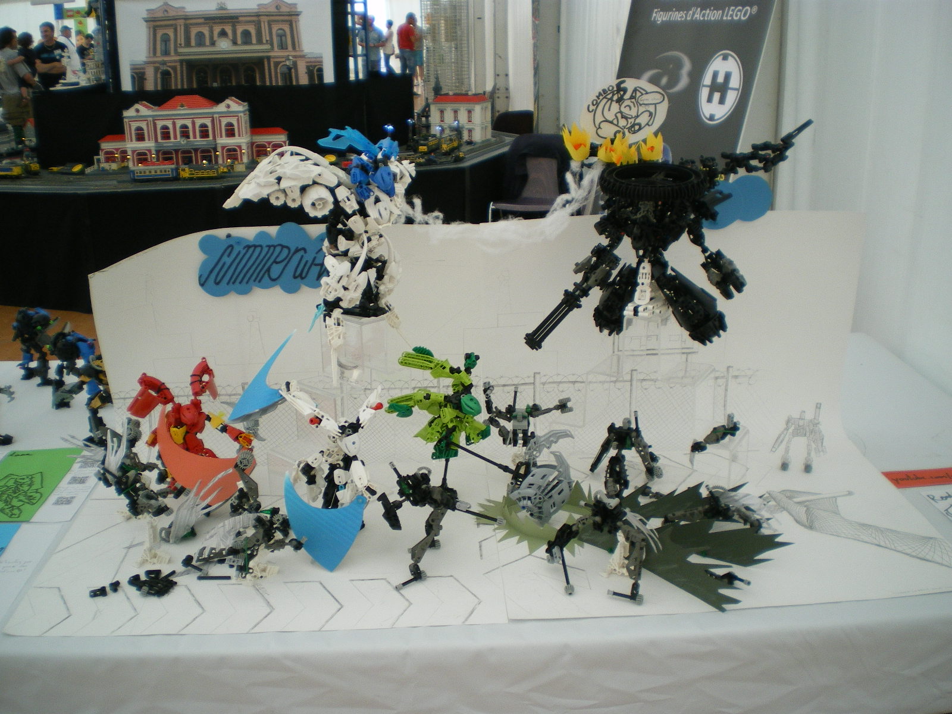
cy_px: 357
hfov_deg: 51.4
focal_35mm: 36
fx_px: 990
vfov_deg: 39.7
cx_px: 476
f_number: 3.1
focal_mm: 6.3
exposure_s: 1/50
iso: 160
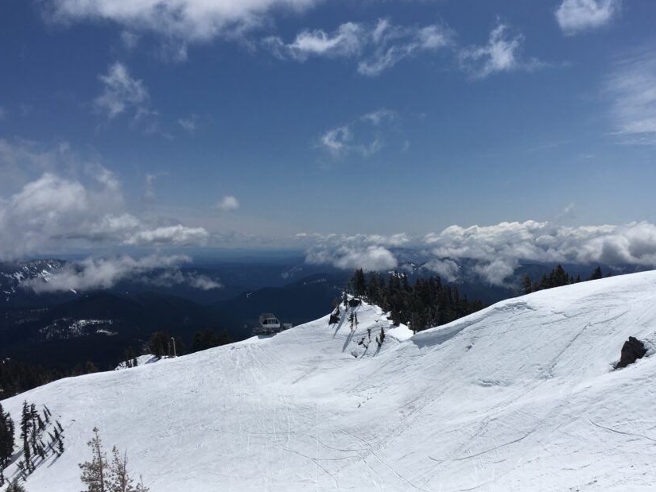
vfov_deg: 39.5
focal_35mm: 36
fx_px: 682
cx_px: 361
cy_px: 291
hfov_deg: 51.3
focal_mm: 4.15
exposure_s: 1/6410
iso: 25
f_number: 2.2
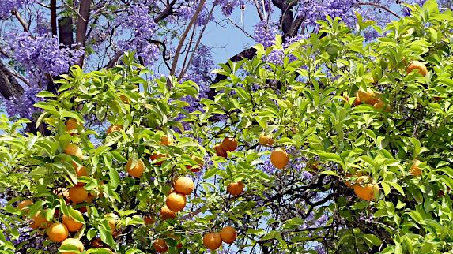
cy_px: 151
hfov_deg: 29.0
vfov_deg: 16.5
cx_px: 228
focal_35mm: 73
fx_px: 877
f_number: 4
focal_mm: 5.3
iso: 80
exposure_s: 1/400
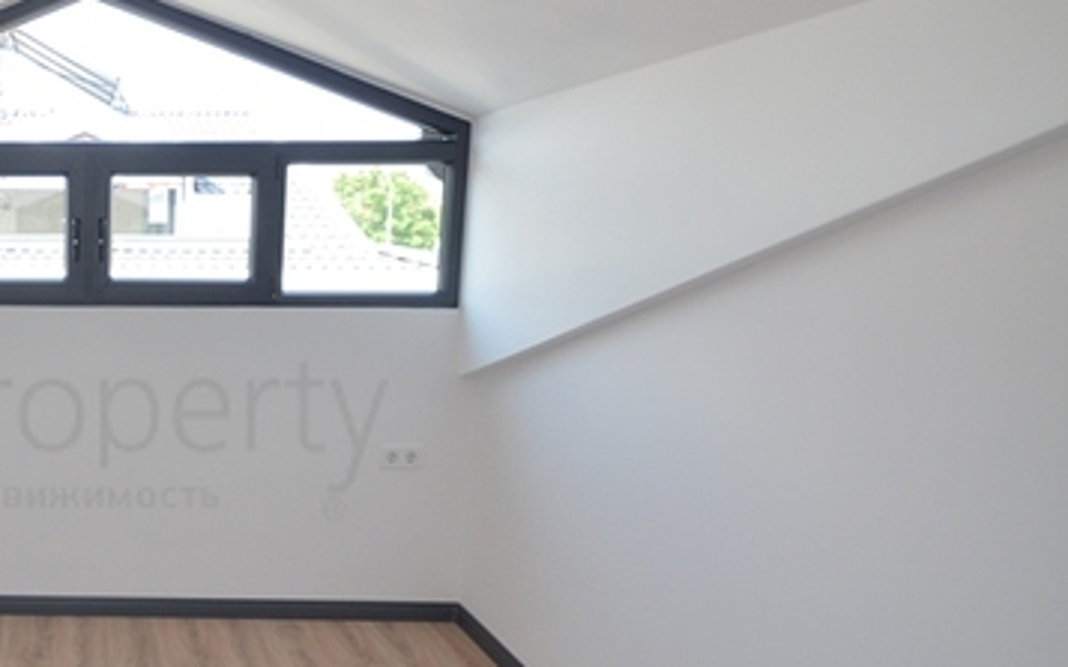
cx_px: 28
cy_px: 380
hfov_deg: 50.9
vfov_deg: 40.5
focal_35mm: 31
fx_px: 902
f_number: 7.1
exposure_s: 1/100
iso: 400
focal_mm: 10
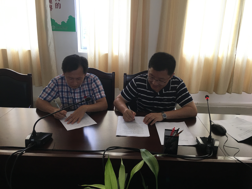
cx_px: 126
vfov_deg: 48.2
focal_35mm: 29
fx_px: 211
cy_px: 94
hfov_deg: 61.7
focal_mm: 4.15
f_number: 2.2
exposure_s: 1/33
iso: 40
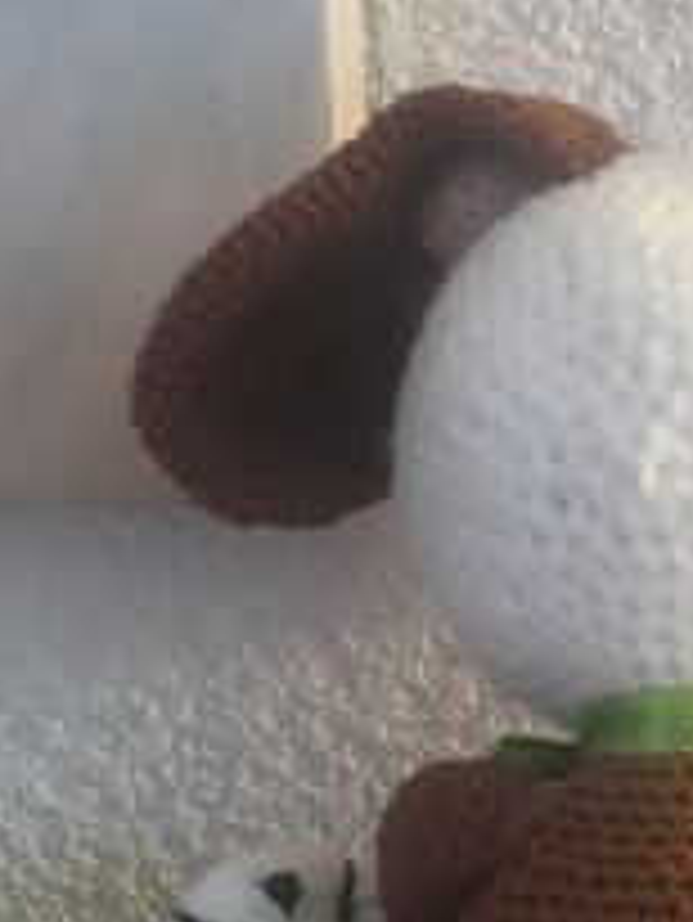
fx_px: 1760
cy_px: 648
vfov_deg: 29.1
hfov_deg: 21.1
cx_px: 778
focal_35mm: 66
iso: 200
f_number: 2.2
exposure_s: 1/17
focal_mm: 4.15
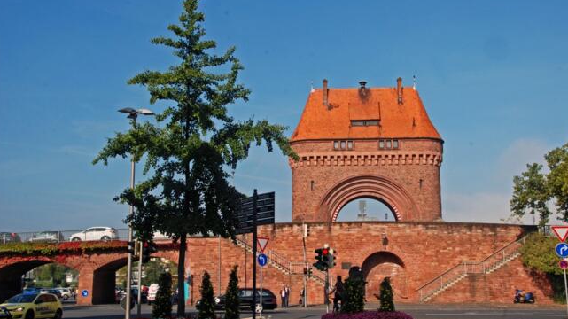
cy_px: 159
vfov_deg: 28.3
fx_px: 632
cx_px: 285
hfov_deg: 48.4
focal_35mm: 42
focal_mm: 26
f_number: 13
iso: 160
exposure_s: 1/125
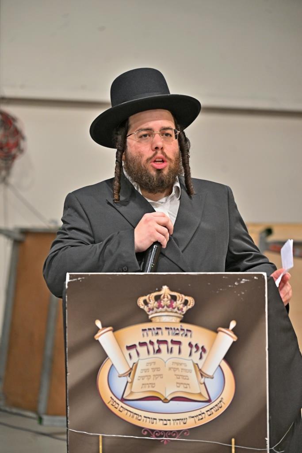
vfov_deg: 17.1
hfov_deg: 11.4
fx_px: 1509
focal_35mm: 120
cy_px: 226
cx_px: 151
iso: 1250
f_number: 4
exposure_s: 1/160
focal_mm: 120
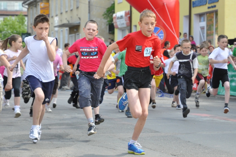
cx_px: 118
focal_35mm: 120
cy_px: 78
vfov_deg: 11.4
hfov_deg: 17.1
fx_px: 786
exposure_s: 1/1000
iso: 1250
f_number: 5.6
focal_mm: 80
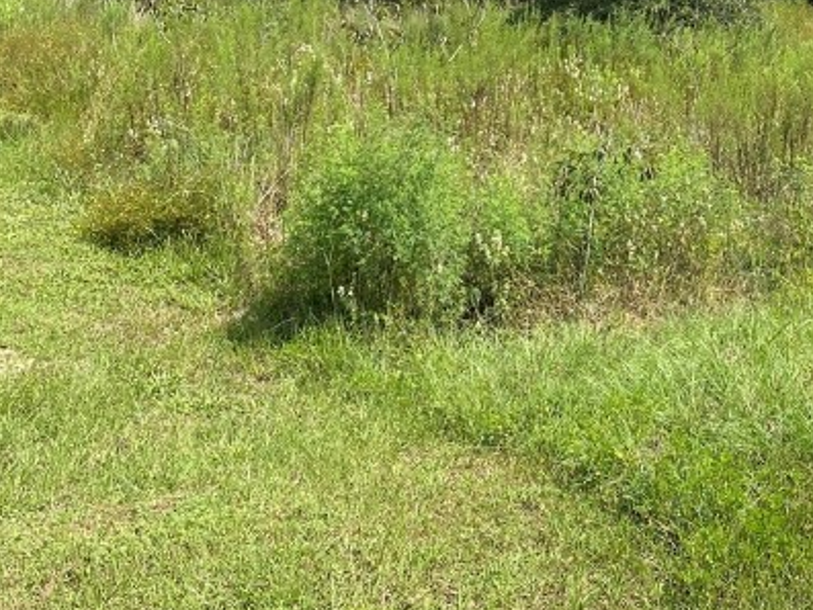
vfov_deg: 21.1
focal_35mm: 67
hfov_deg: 27.4
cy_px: -20
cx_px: 799
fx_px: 1574
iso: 32
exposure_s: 1/2358
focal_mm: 4.25
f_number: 1.8
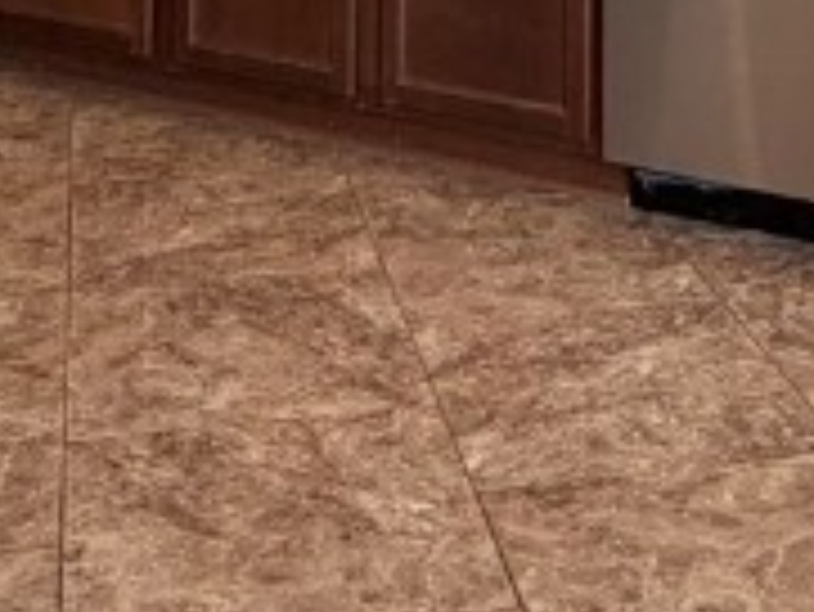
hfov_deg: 24.6
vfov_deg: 16.1
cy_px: -454
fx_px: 1859
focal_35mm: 79
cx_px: 558
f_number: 2.2
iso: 200
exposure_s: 1/60
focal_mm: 2.22
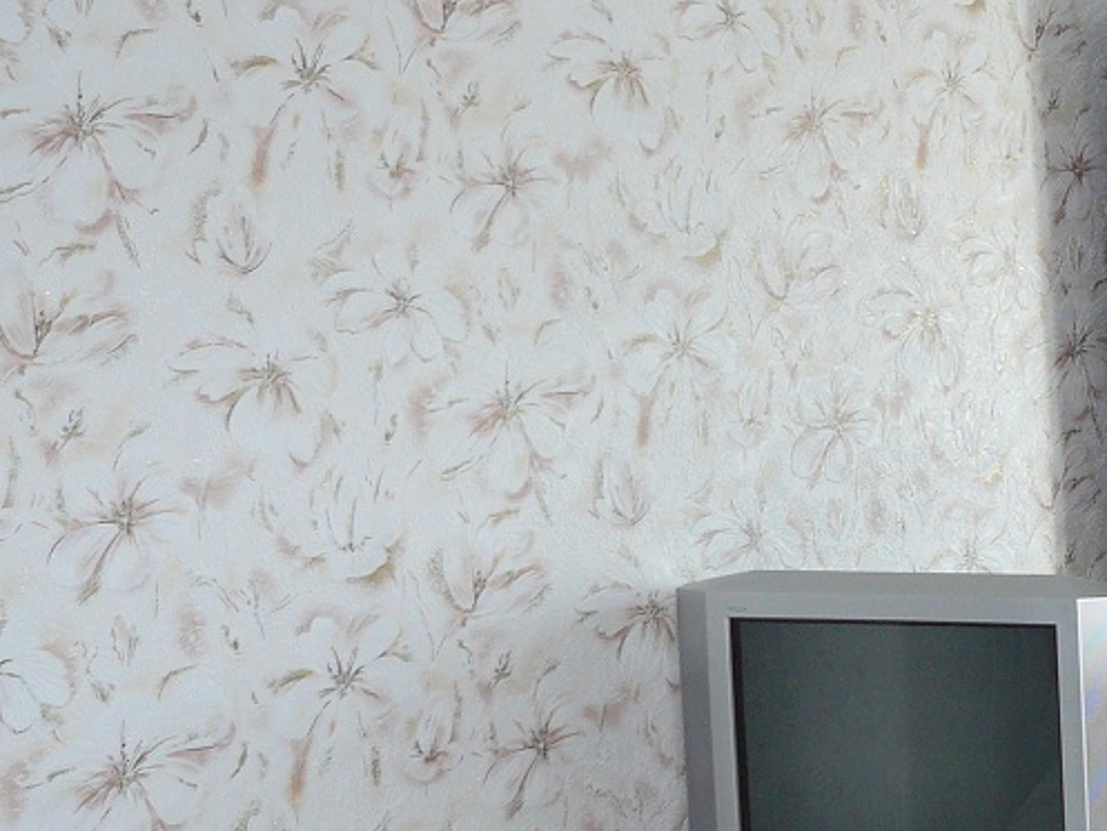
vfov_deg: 16.6
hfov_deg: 20.7
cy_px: 486
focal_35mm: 89
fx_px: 2847
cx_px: 1300
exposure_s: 1/30
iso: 125
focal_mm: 6
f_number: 2.8
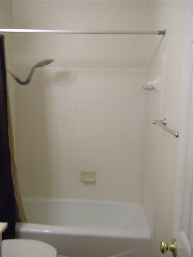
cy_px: 128
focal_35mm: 35
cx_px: 96
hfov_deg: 40.7
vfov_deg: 52.6
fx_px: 260
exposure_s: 1/33.2
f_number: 3.8
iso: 400
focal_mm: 5.9
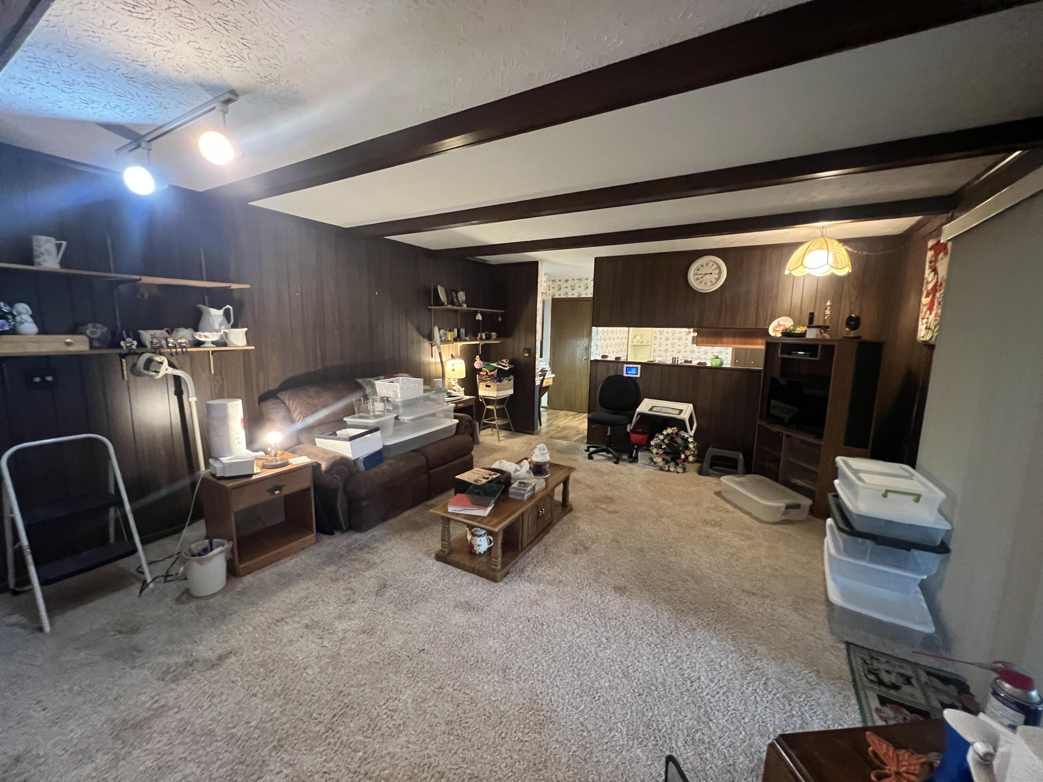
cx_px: 522
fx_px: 392
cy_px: 391
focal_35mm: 13
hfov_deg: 106.2
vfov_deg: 89.9
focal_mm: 1.57
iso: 800
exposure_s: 1/40
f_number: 1.8
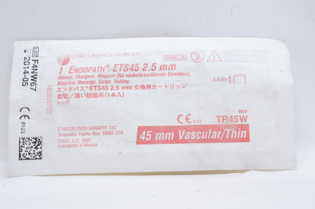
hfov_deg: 31.2
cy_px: 104
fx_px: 564
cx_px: 158
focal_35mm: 64
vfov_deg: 21.0
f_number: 20
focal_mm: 43
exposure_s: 1/5
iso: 800
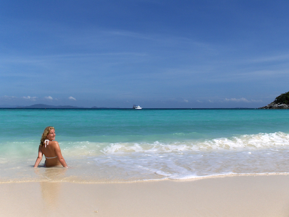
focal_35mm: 28
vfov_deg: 49.7
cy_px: 108
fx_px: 234
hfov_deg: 63.4
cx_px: 144
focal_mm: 5.8
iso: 50
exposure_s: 1/366
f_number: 6.4
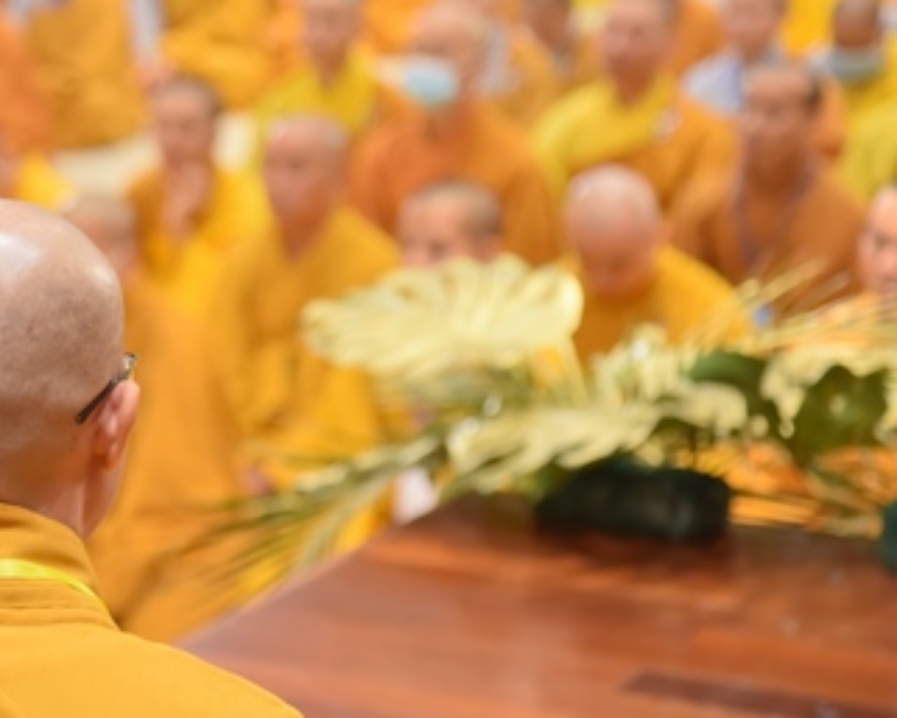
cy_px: 218
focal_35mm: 156
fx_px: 4143
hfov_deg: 12.3
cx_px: 95
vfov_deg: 9.9
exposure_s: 1/100
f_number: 4
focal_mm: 82
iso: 1250
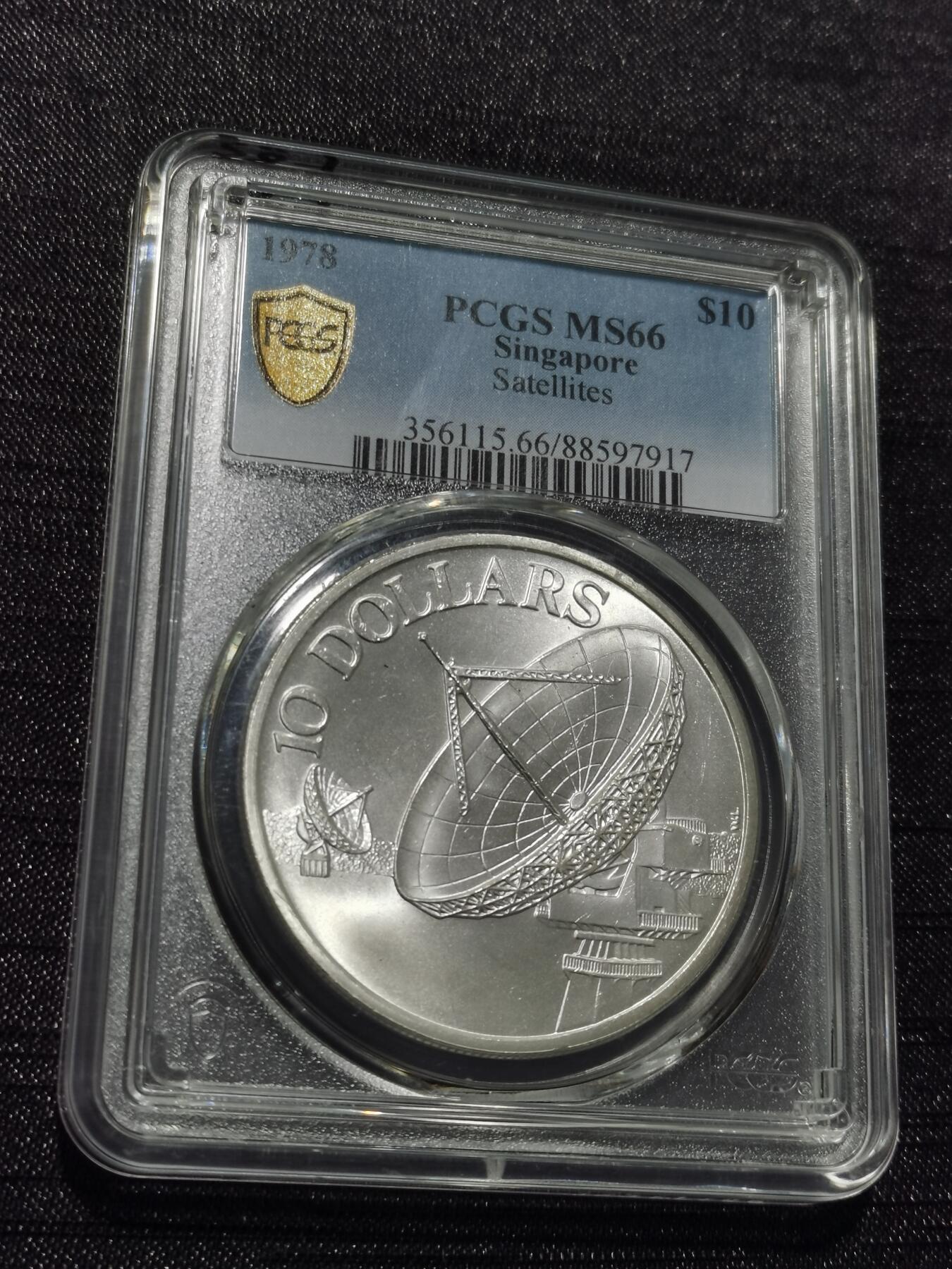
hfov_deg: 26.6
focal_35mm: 55
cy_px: 634
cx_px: 476
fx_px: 2017
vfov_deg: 34.9
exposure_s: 1/123
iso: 50
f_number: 1.8
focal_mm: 5.58
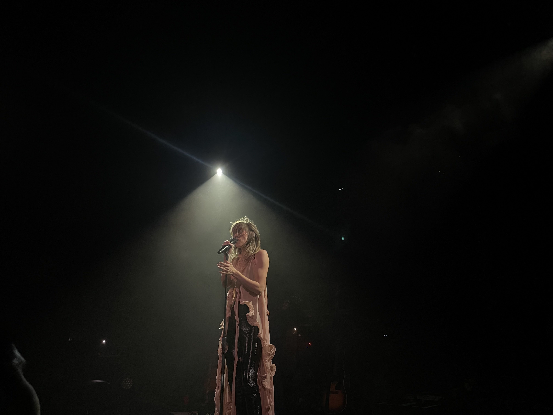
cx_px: 276
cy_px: 208
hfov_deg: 67.3
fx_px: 415
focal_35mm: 26
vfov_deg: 53.1
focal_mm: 4.2
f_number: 1.6
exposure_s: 1/58
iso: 400
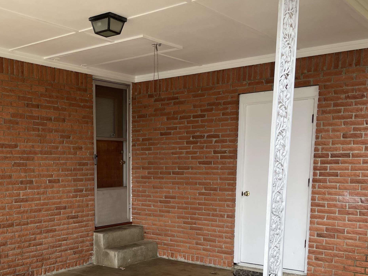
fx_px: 457
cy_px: 225
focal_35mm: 43
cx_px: 92
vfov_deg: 32.6
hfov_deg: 42.5
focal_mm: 4.2
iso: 32
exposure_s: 1/888
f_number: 1.6
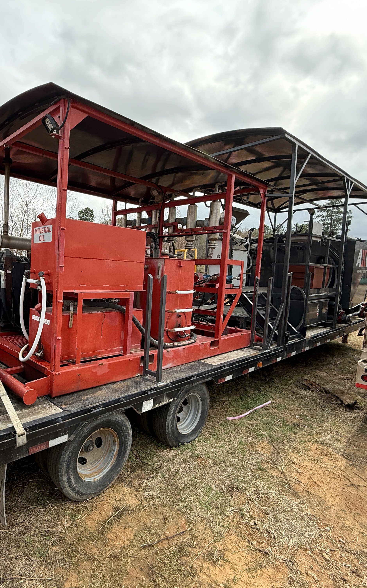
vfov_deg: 85.1
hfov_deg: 57.0
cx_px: 97
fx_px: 320
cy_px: 297
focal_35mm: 20
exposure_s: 1/455
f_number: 2.2
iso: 64
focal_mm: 2.22
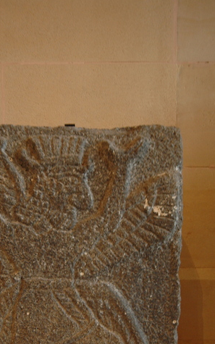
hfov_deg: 37.1
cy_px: 231
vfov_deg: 55.4
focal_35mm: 34
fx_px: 319
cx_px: 86
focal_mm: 16
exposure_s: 1/6
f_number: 5.3
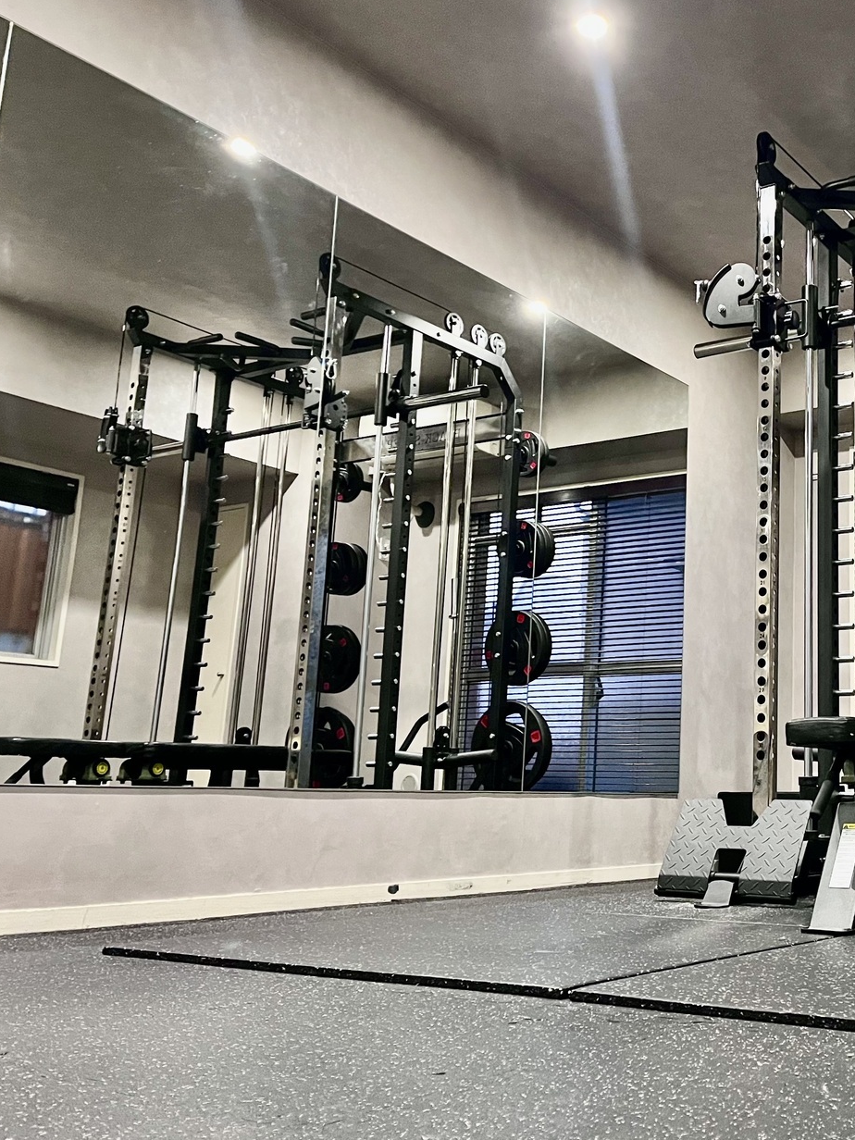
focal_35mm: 38
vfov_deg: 48.9
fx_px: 1251
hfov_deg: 35.6
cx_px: 761
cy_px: 531
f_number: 1.6
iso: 640
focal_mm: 5.1
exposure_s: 1/40
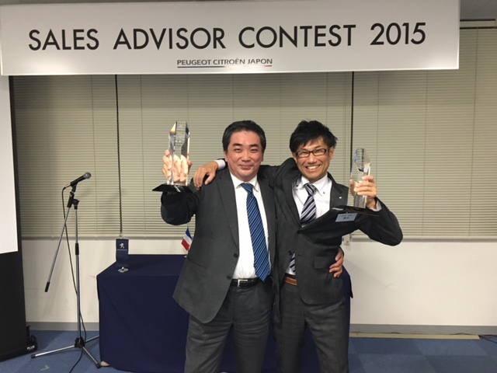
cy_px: 186
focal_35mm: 29
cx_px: 248
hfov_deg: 61.7
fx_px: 416
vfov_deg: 48.2
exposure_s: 1/30
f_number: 2.2
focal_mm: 4.15
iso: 100
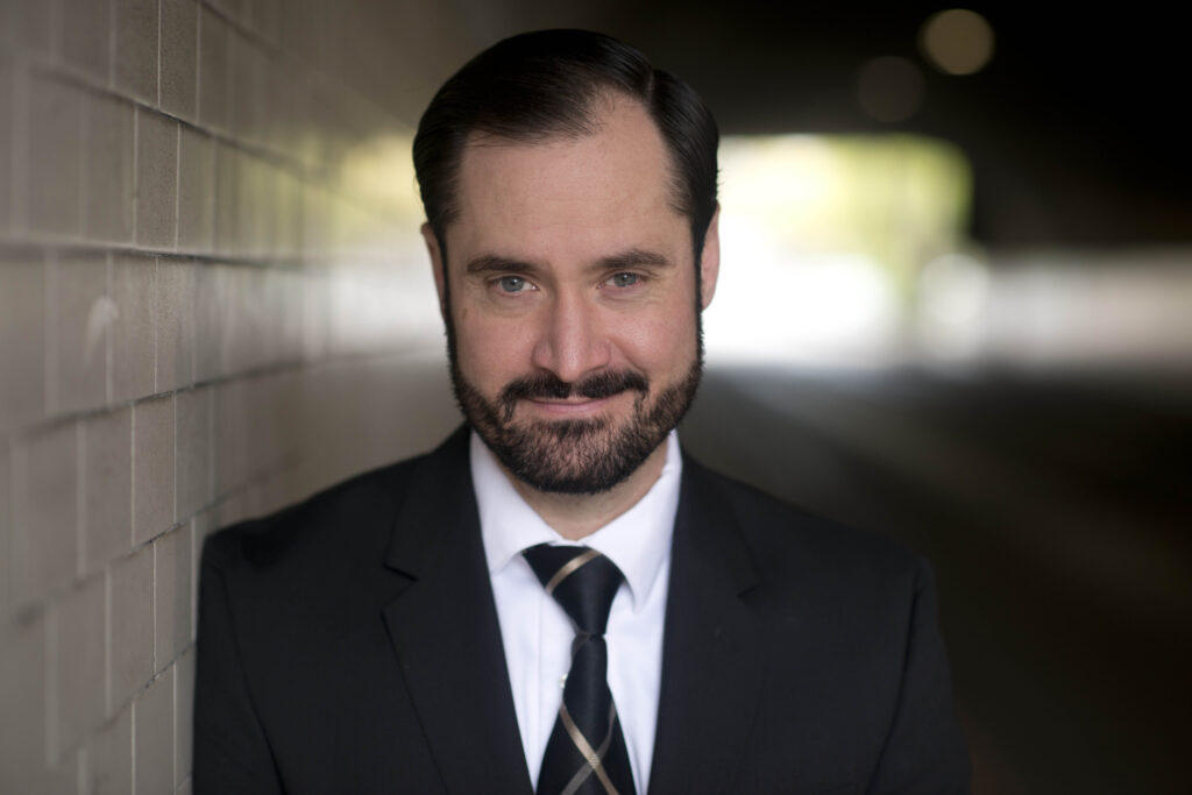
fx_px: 2815
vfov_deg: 16.1
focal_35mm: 85
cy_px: 398
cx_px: 596
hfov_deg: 23.9
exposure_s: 1/250
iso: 400
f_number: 2.2
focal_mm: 85
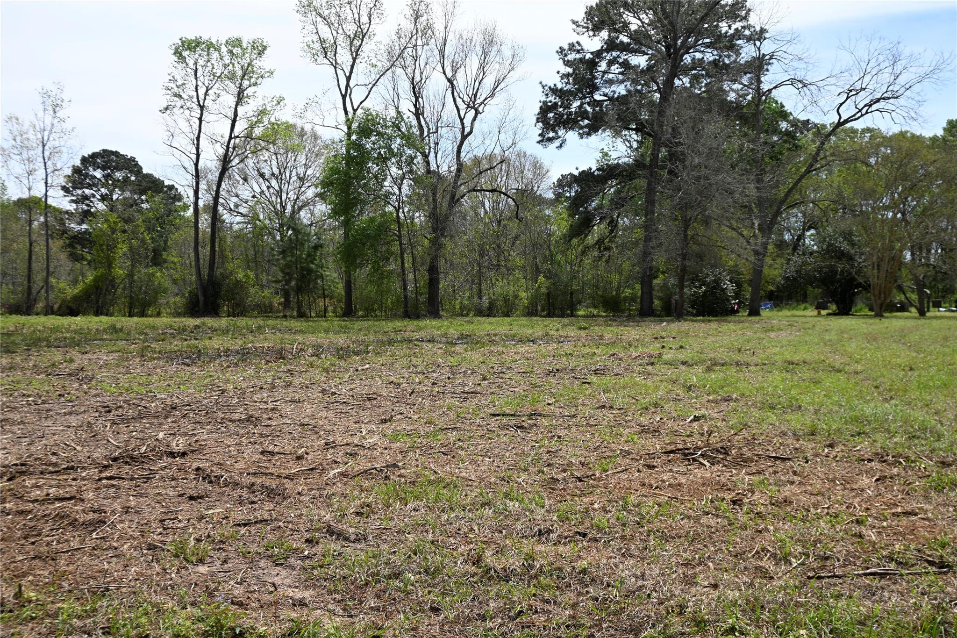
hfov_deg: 49.6
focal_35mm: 39
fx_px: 1037
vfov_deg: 34.2
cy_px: 319
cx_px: 478
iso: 100
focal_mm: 26
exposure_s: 1/250
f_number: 8
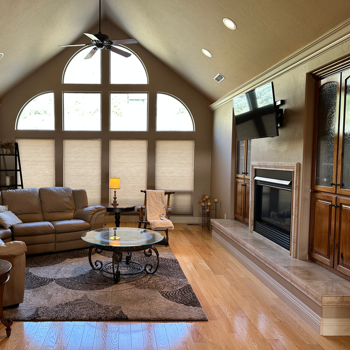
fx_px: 332
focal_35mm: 29
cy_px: 175
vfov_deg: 55.6
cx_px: 122
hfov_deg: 54.7
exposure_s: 1/120
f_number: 1.78
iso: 125
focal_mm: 6.86
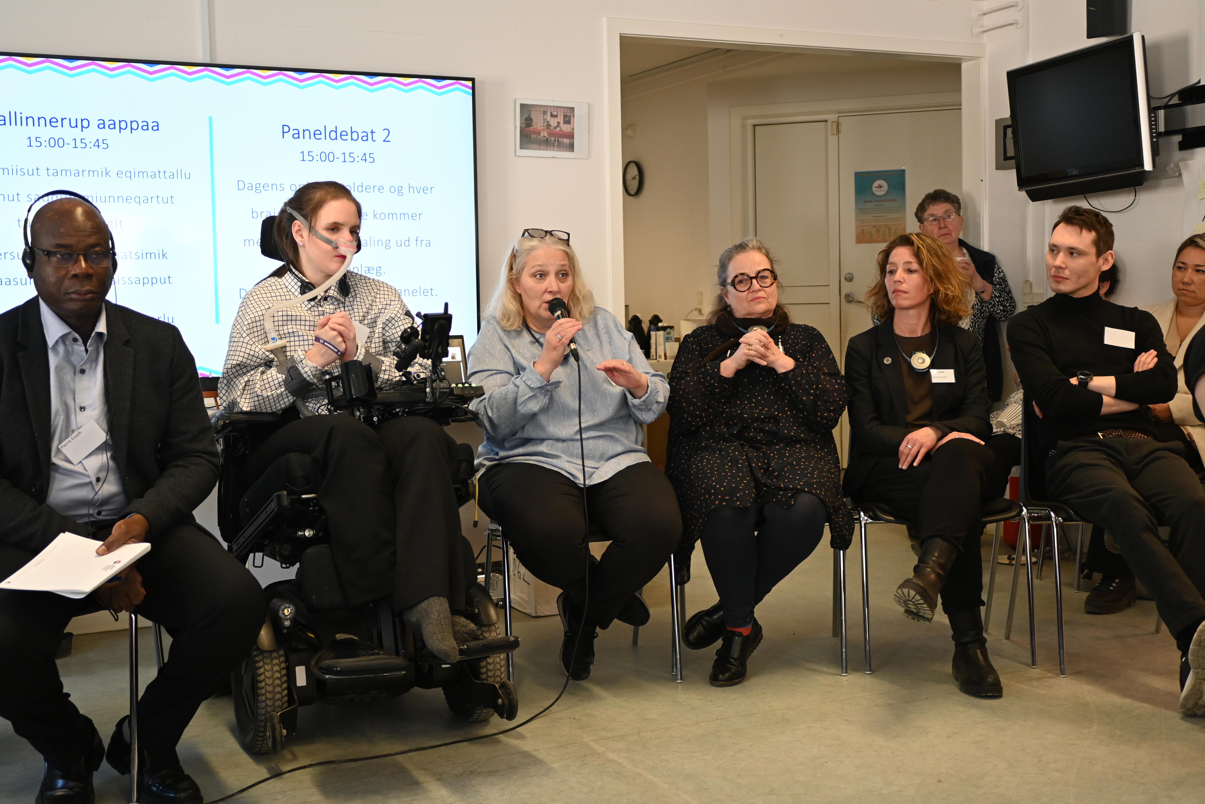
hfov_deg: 46.4
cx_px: 602
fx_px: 1406
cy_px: 402
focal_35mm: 42
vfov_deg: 31.9
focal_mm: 28
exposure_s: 1/125
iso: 720
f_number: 2.8
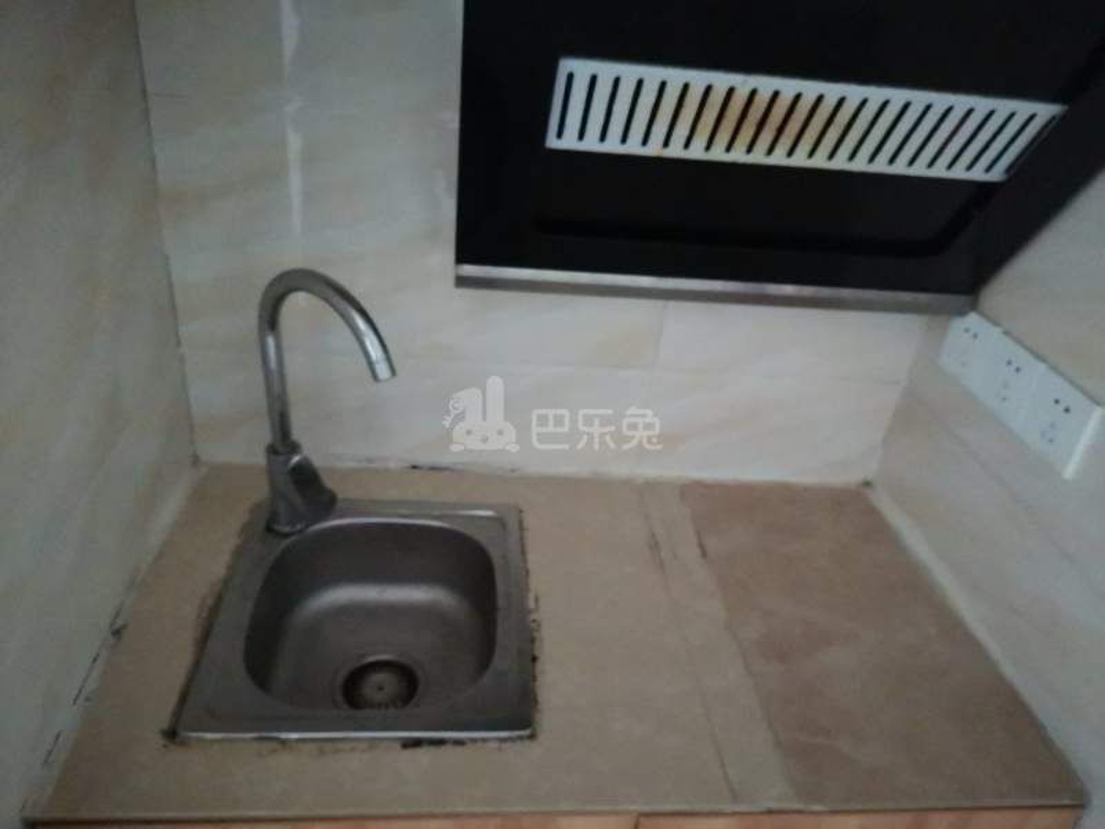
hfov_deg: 67.3
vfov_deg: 53.1
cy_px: 414
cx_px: 552
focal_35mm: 26
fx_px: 830
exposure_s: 1/14.3
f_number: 1.8
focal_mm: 5.5
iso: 2500
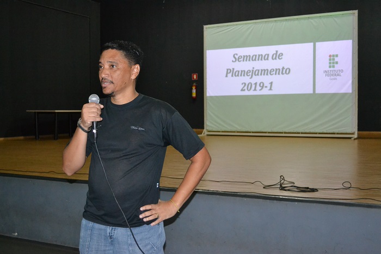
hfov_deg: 45.0
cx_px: 190
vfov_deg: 30.8
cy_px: 127
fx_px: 460
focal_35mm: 44
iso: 3200
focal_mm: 29
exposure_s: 1/60
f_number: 4.5
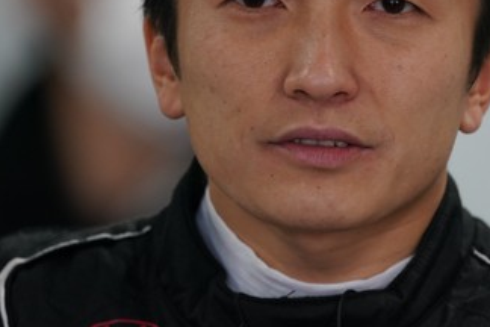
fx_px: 18156
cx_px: 396
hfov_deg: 1.5
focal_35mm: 1334
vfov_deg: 1.0
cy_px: 136
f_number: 4
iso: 1600
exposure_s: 1/200
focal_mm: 600
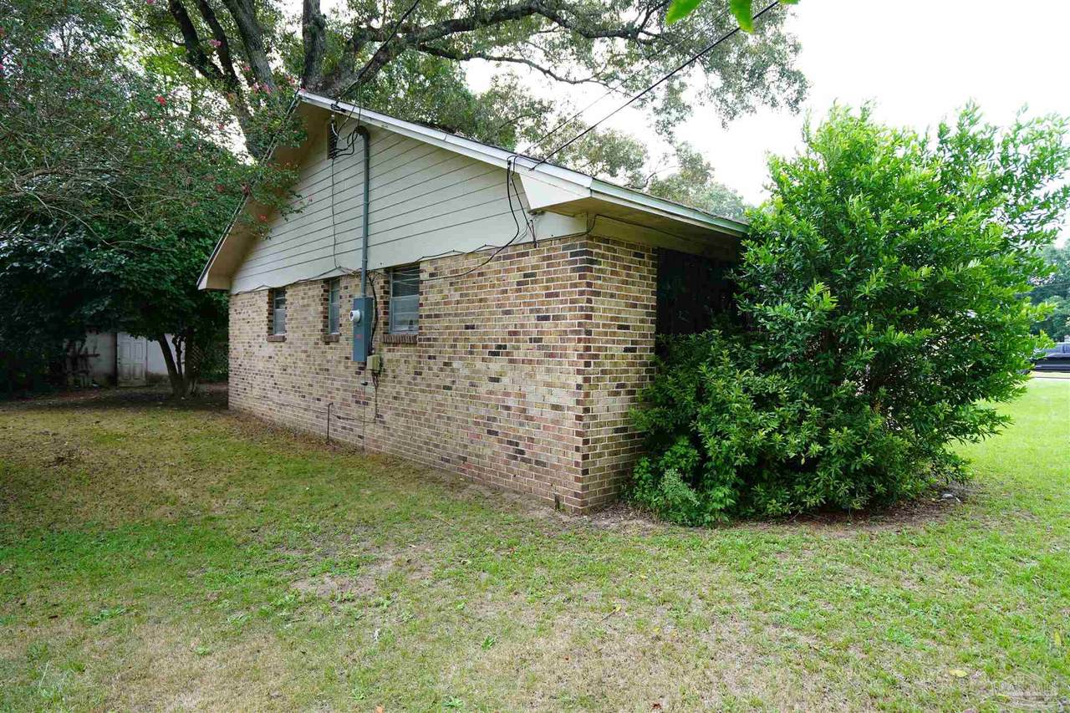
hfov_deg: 84.0
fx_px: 594
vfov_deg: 61.9
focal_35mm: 20
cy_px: 356
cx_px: 535
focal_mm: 20
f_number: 4
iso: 125
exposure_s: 1/60
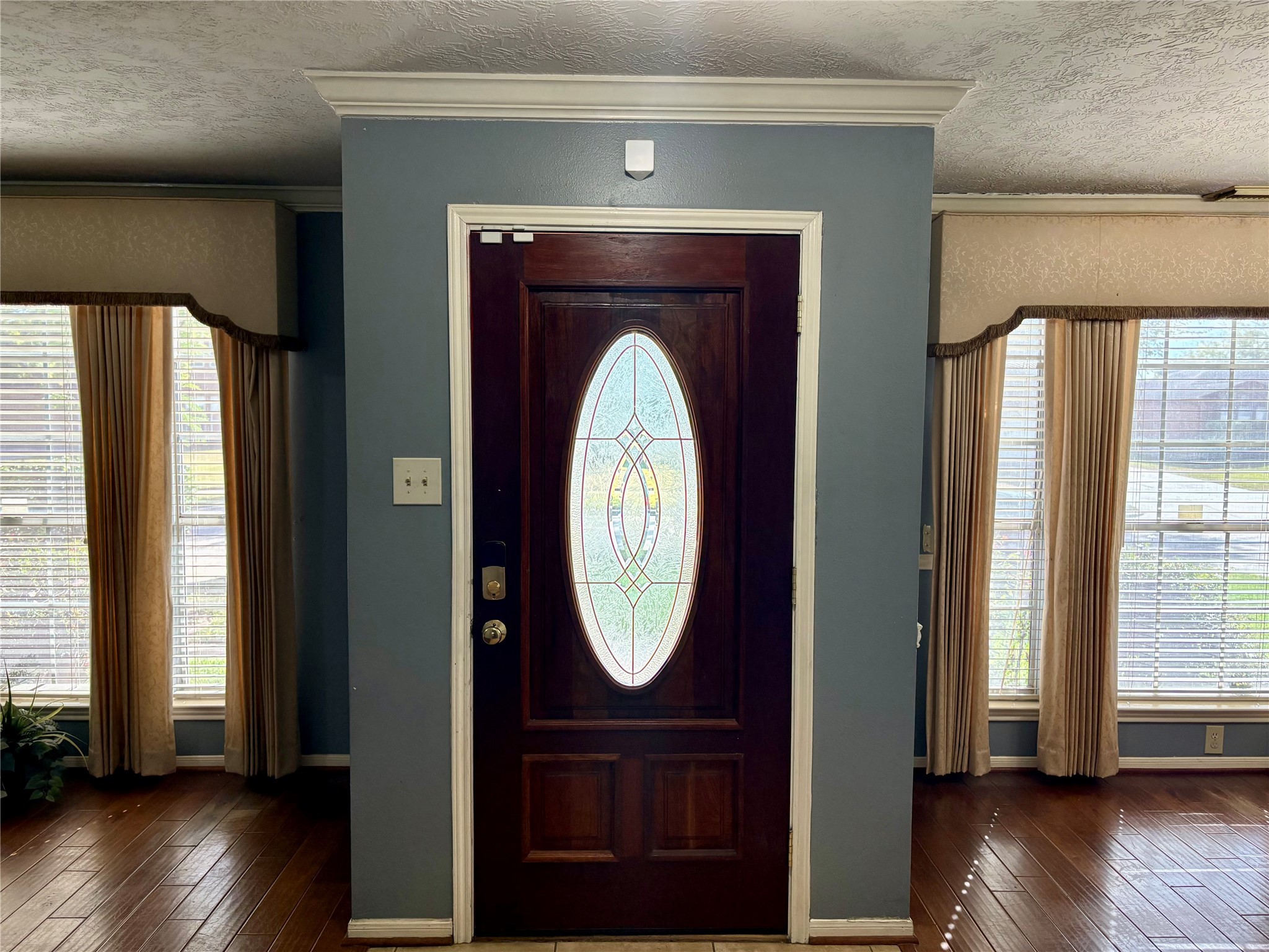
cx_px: 634
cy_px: 476
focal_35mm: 26
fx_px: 953
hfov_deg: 67.3
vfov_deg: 53.1
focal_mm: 5.96
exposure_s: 1/120
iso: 160
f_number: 1.6
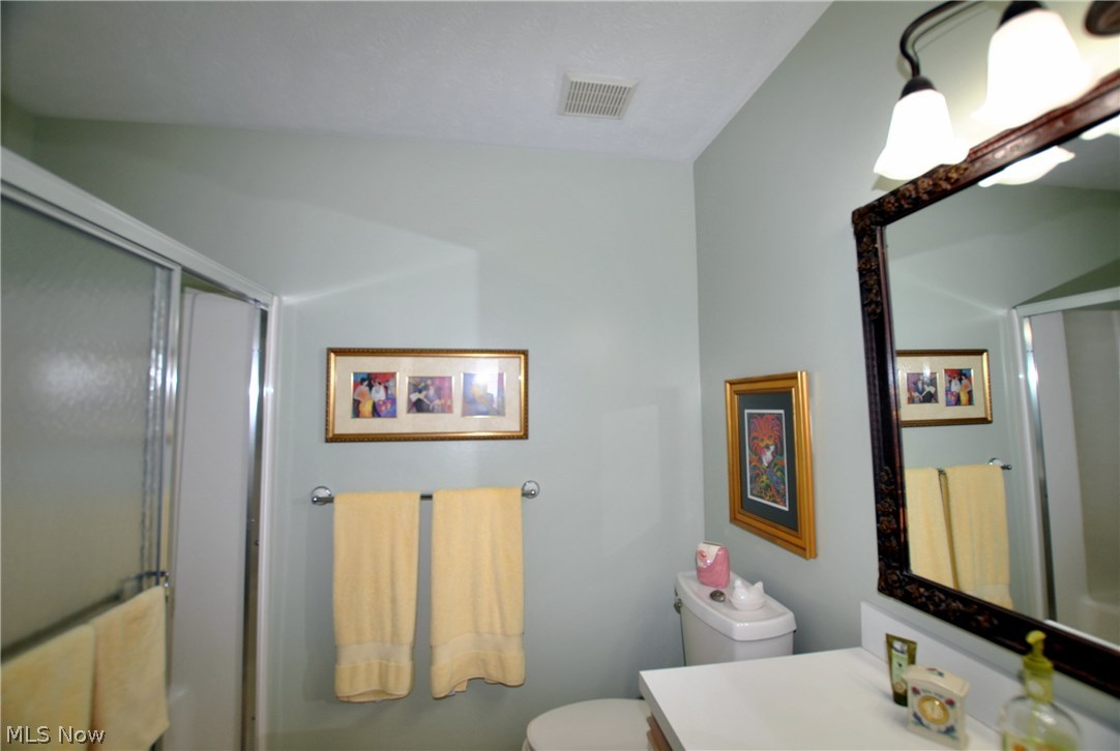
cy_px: 376
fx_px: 468
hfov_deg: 100.3
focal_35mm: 15
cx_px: 560
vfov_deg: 77.6
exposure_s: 1/60
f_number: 4
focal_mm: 10
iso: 200
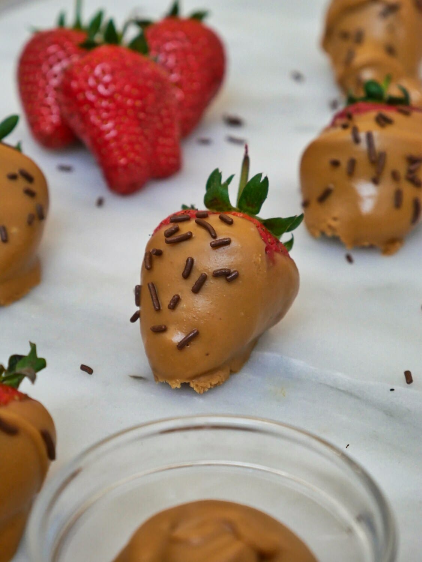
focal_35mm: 84
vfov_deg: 23.3
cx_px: 211
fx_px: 1365
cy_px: 281
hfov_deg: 17.6
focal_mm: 42
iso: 800
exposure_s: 1/80
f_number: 5.6
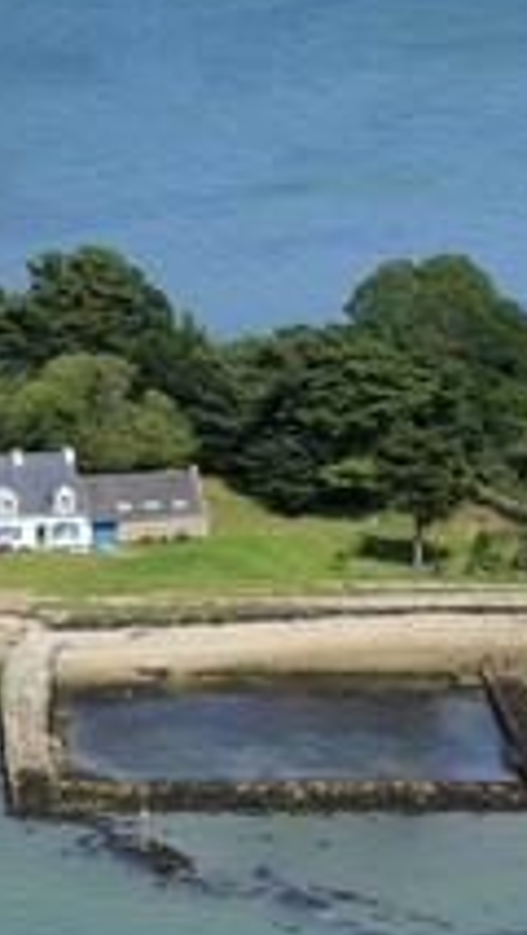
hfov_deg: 5.3
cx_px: -314
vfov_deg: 9.4
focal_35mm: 228
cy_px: 553
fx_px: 5657
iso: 400
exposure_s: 1/1600
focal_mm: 110
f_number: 7.1
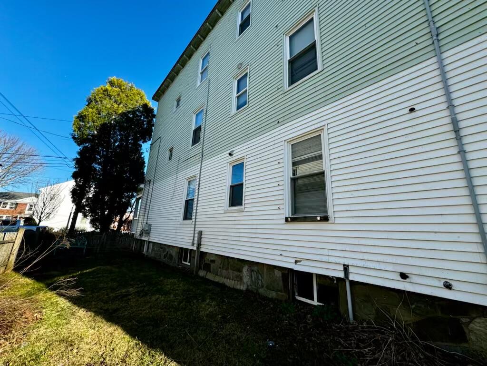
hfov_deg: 102.1
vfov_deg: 85.7
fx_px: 197
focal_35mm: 14
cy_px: 183
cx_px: 244
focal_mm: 2.22
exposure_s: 1/675
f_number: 2.2
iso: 50
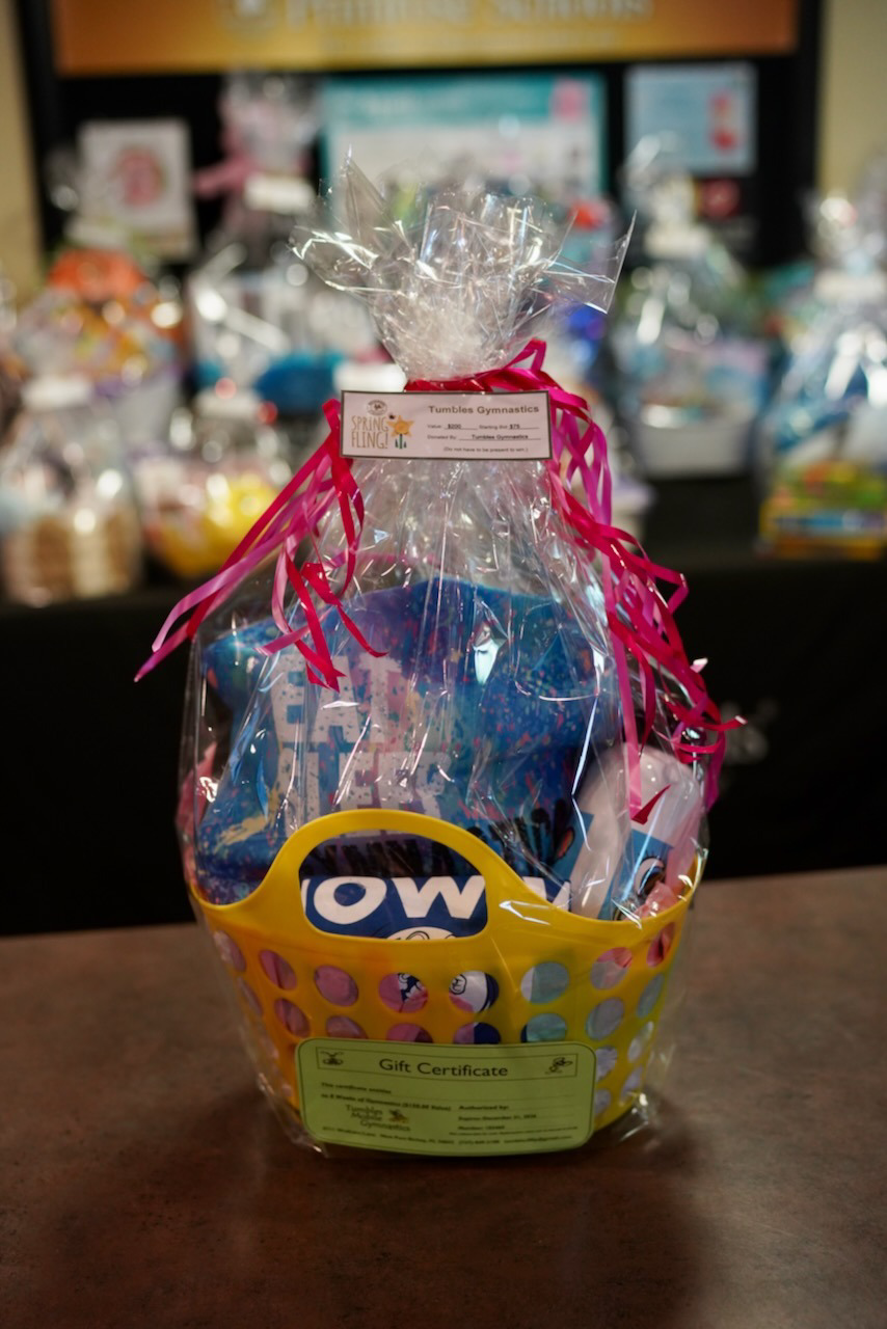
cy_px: 664
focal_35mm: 35
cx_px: 444
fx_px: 1293
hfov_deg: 37.9
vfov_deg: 54.4
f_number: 2
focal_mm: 35
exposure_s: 1/160
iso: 1600
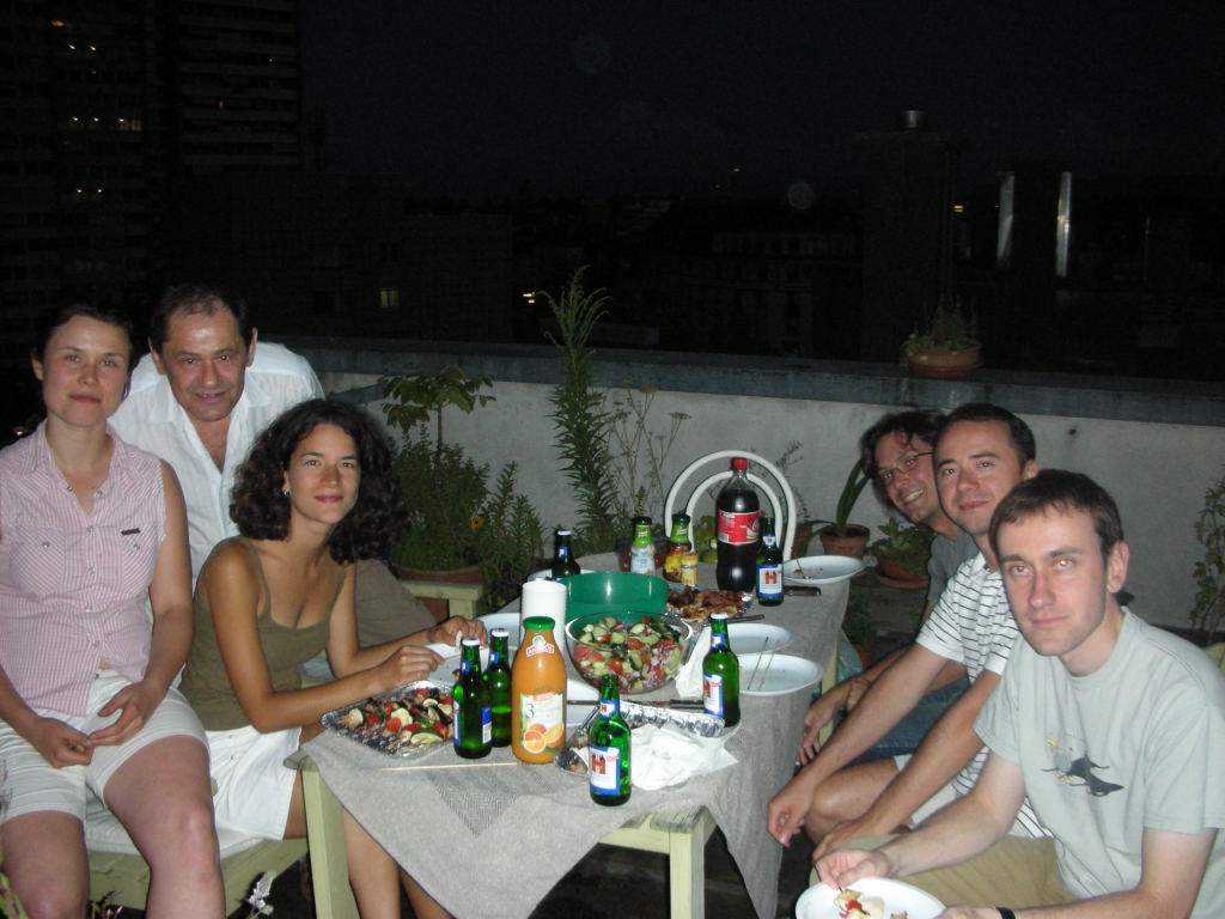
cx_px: 612
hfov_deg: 52.6
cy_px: 460
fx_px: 1239
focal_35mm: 35
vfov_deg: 40.7
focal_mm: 5.8
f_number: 3
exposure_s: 1/60.1
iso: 200
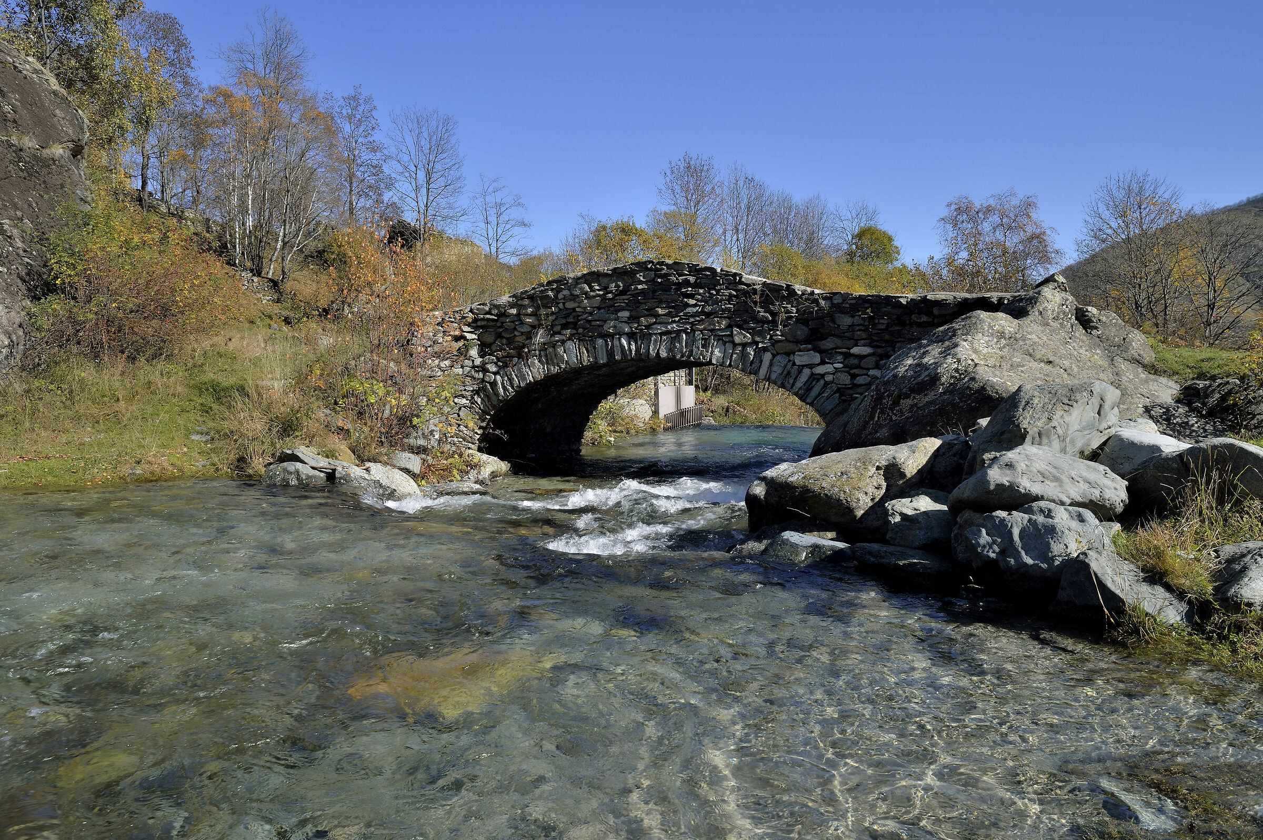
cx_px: 632
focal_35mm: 28
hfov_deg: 65.5
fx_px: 982
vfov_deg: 46.3
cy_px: 420
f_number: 11
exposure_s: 1/125
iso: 100
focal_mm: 28
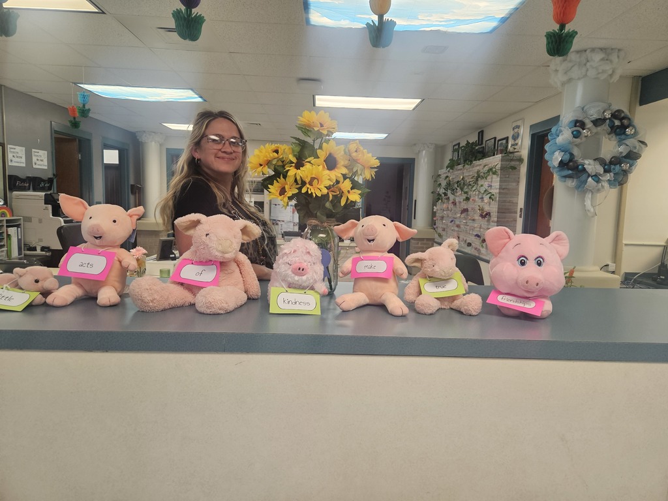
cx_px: 334
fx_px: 444
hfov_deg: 73.9
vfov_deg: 58.9
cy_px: 250
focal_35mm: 23
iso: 250
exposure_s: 1/120
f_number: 1.8
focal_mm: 5.4
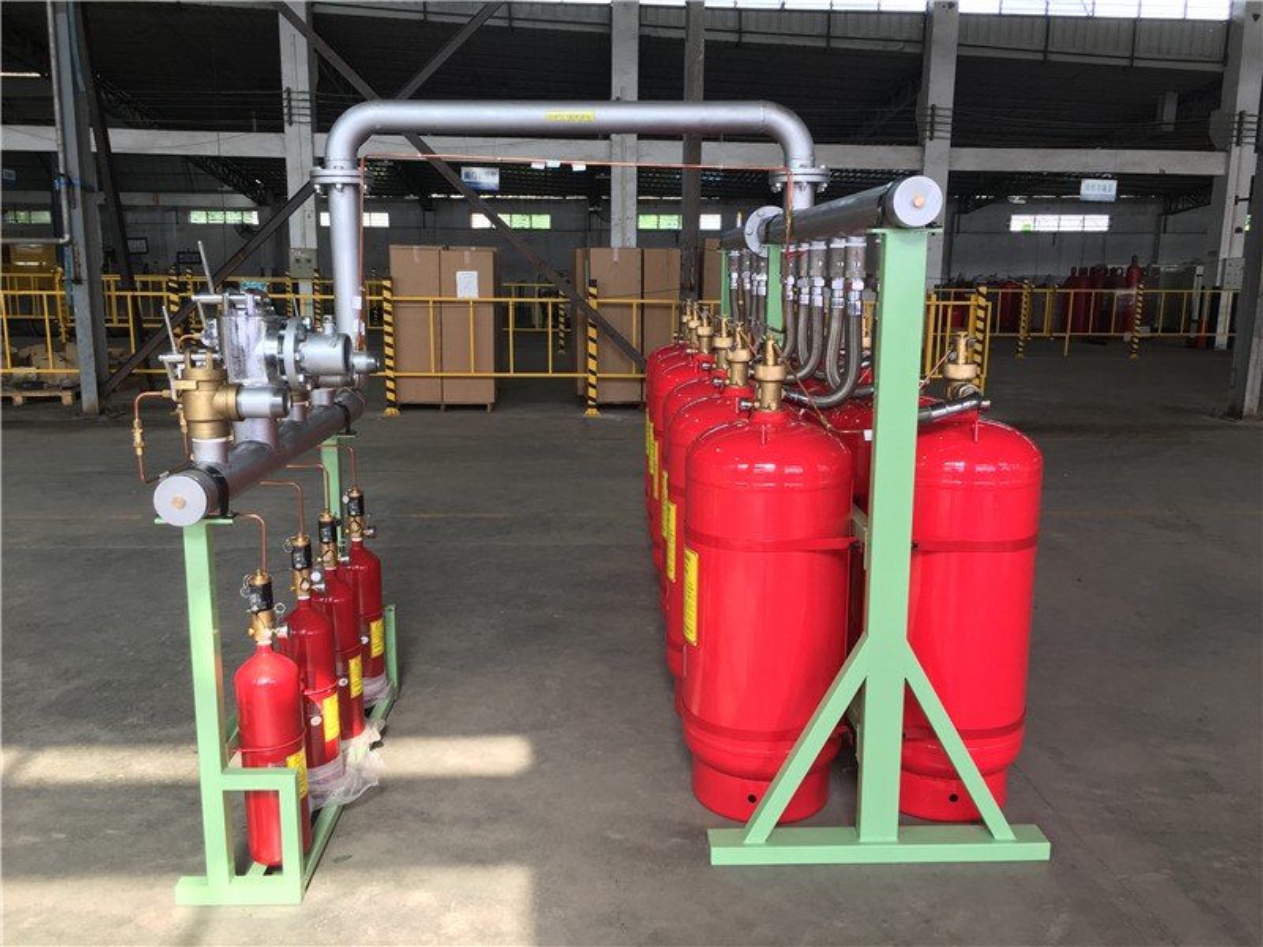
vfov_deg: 48.2
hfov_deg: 61.7
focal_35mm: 29
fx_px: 1058
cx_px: 632
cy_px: 474
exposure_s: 1/100
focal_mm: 4.15
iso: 40
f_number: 2.2
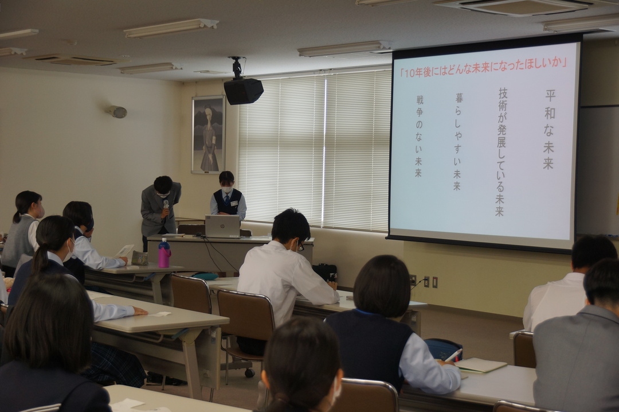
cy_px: 206
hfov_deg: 33.4
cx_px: 310
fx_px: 1031
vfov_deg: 22.6
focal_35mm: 60
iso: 320
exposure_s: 1/80
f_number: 4.5
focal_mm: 40
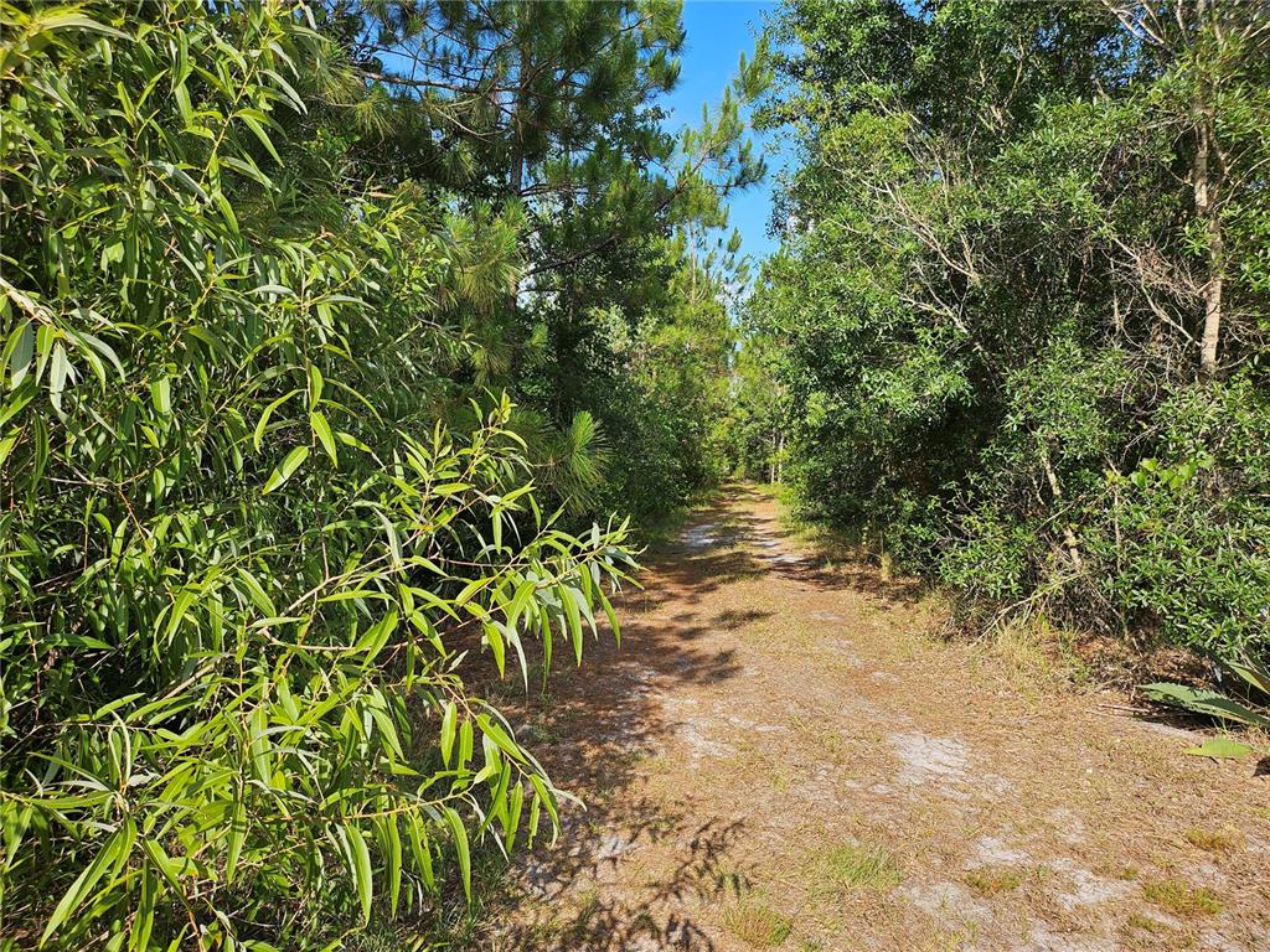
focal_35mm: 24
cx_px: 635
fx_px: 881
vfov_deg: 56.8
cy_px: 476
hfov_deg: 71.6
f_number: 1.8
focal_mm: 5
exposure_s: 1/2175
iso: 50
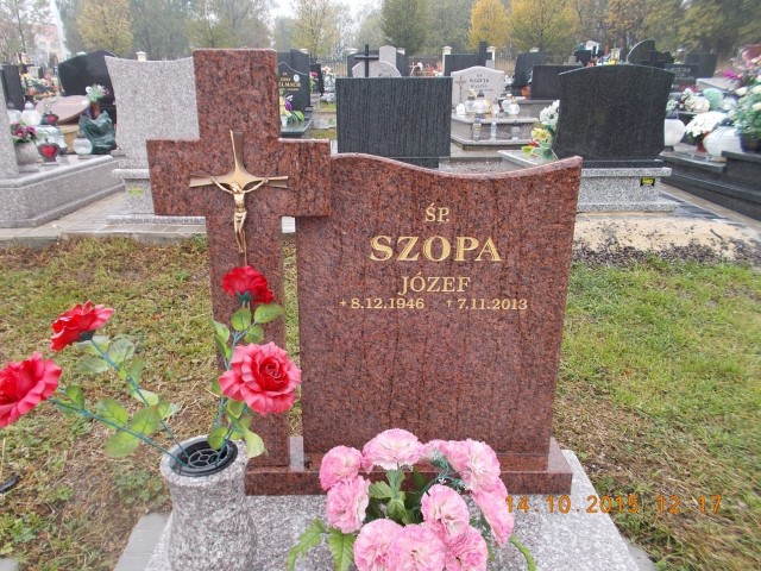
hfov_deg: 67.3
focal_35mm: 26
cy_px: 286
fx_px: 572
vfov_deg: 53.1
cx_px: 380
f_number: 3.2
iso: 80
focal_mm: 4.6
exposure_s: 1/80
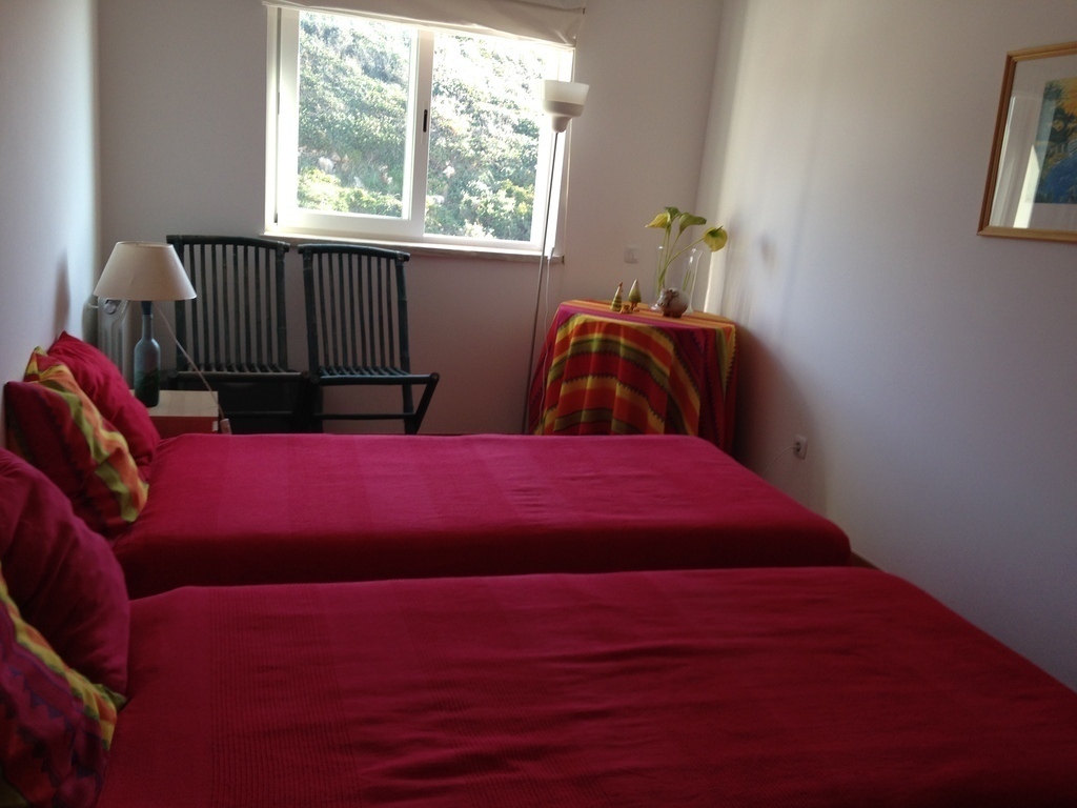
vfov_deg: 42.9
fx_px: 1027
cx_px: 538
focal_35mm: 33
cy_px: 404
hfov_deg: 55.4
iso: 50
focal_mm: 4.12
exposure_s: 1/60
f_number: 2.4
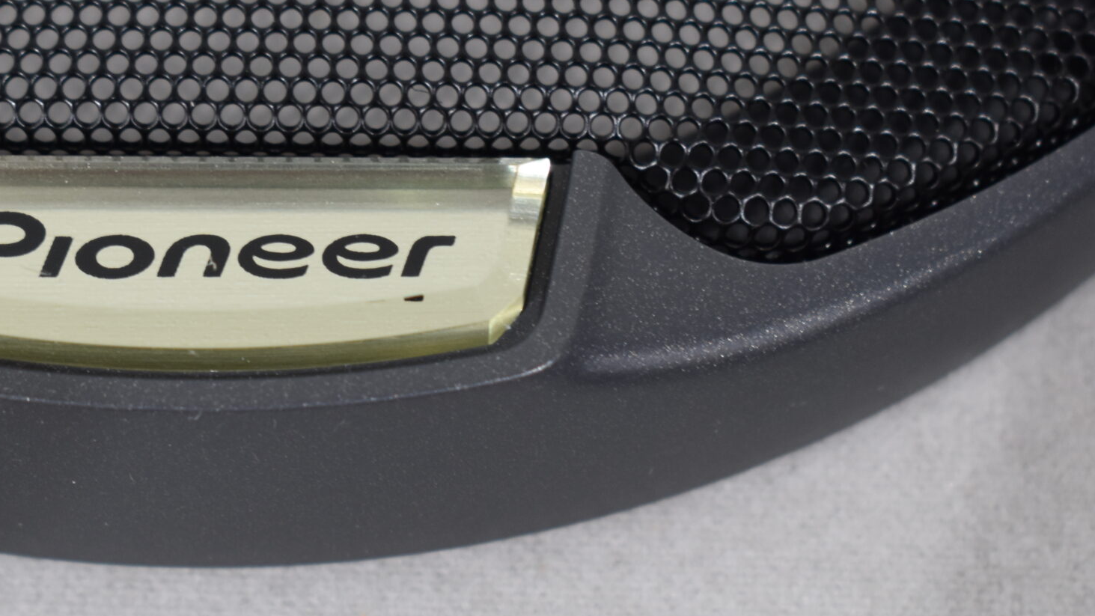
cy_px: 295
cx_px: 269
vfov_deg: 9.2
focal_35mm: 132
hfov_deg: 16.2
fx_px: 3833
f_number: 5.6
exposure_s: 1/60
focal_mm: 48
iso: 450
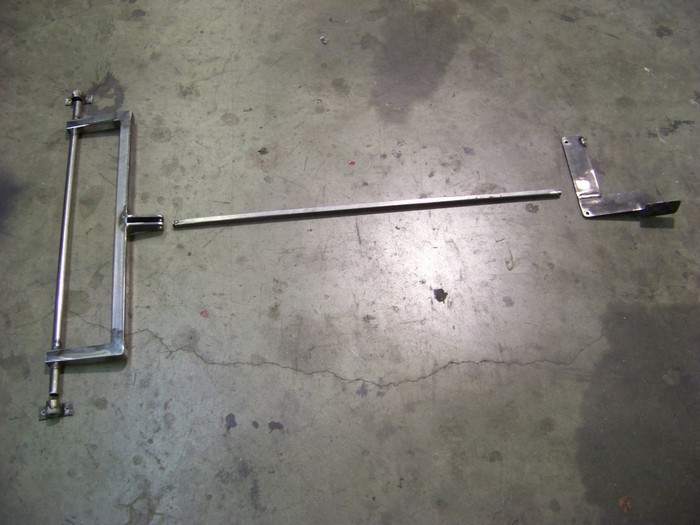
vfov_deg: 39.7
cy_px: 262
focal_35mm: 36
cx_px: 350
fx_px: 728
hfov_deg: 51.4
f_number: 2.8
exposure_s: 1/30
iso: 197
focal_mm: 5.85
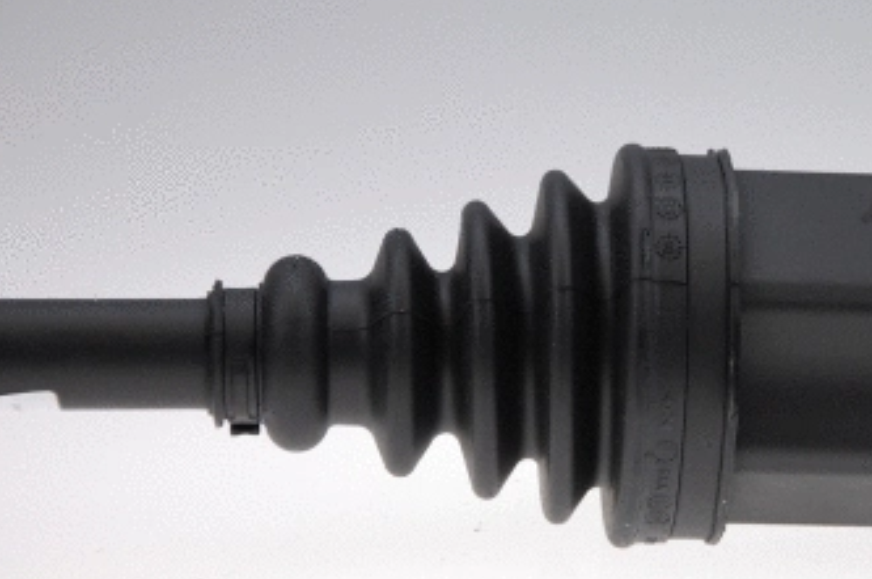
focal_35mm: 178
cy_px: 333
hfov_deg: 11.5
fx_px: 4305
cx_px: 744
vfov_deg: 7.7
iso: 400
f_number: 5.3
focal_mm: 66
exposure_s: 1/500
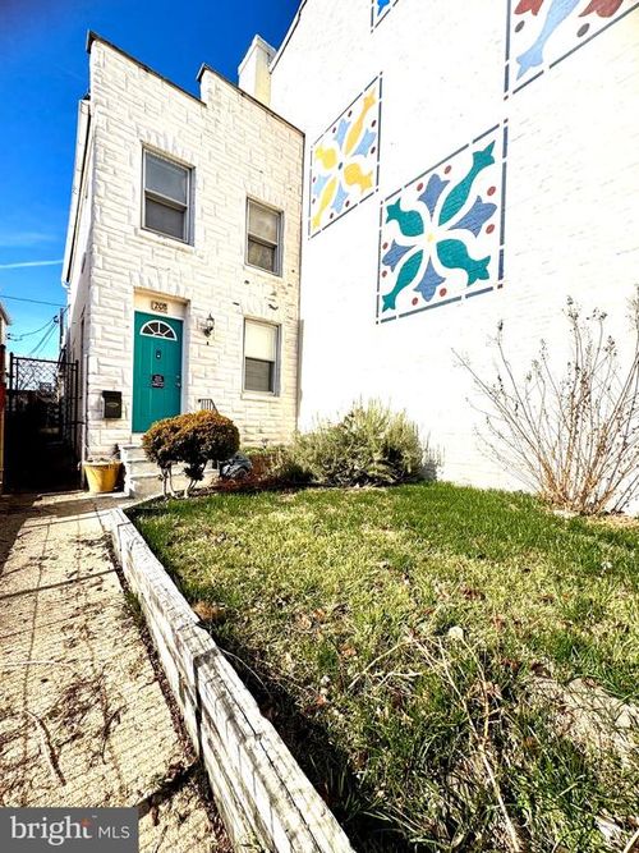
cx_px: 320
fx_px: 345
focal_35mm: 14
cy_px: 426
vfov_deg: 102.1
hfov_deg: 85.7
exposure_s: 1/3906
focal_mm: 2.22
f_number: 2.2
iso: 40
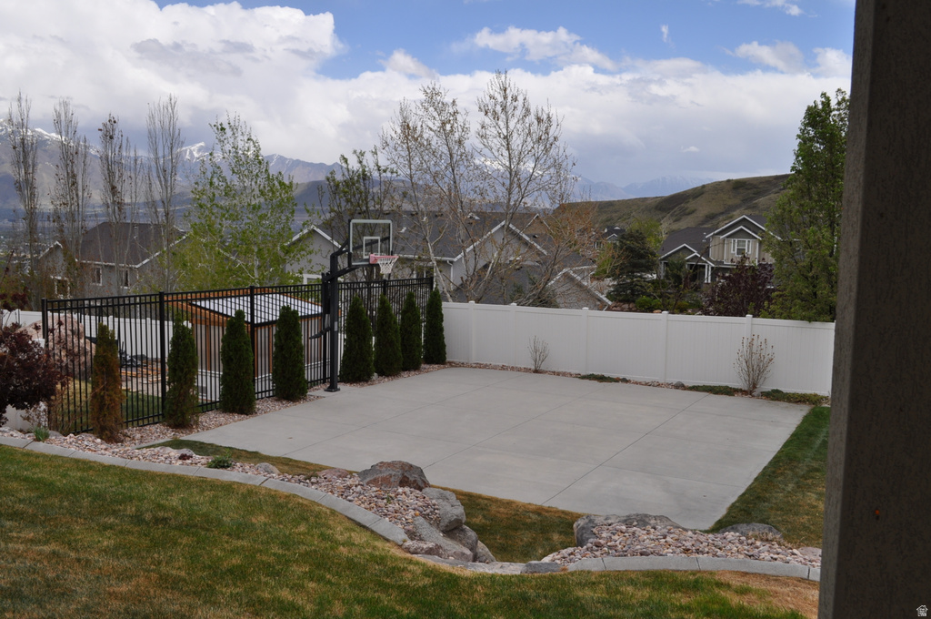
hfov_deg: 57.3
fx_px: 852
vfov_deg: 39.9
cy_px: 310
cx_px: 466
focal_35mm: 33
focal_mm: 22
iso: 200
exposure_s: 1/400
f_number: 10
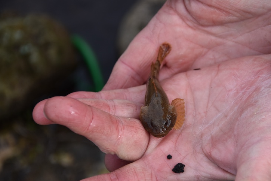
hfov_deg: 6.2
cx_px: 148
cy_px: 87
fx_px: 2491
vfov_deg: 4.2
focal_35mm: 331
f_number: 6.3
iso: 250
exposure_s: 1/500
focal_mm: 200
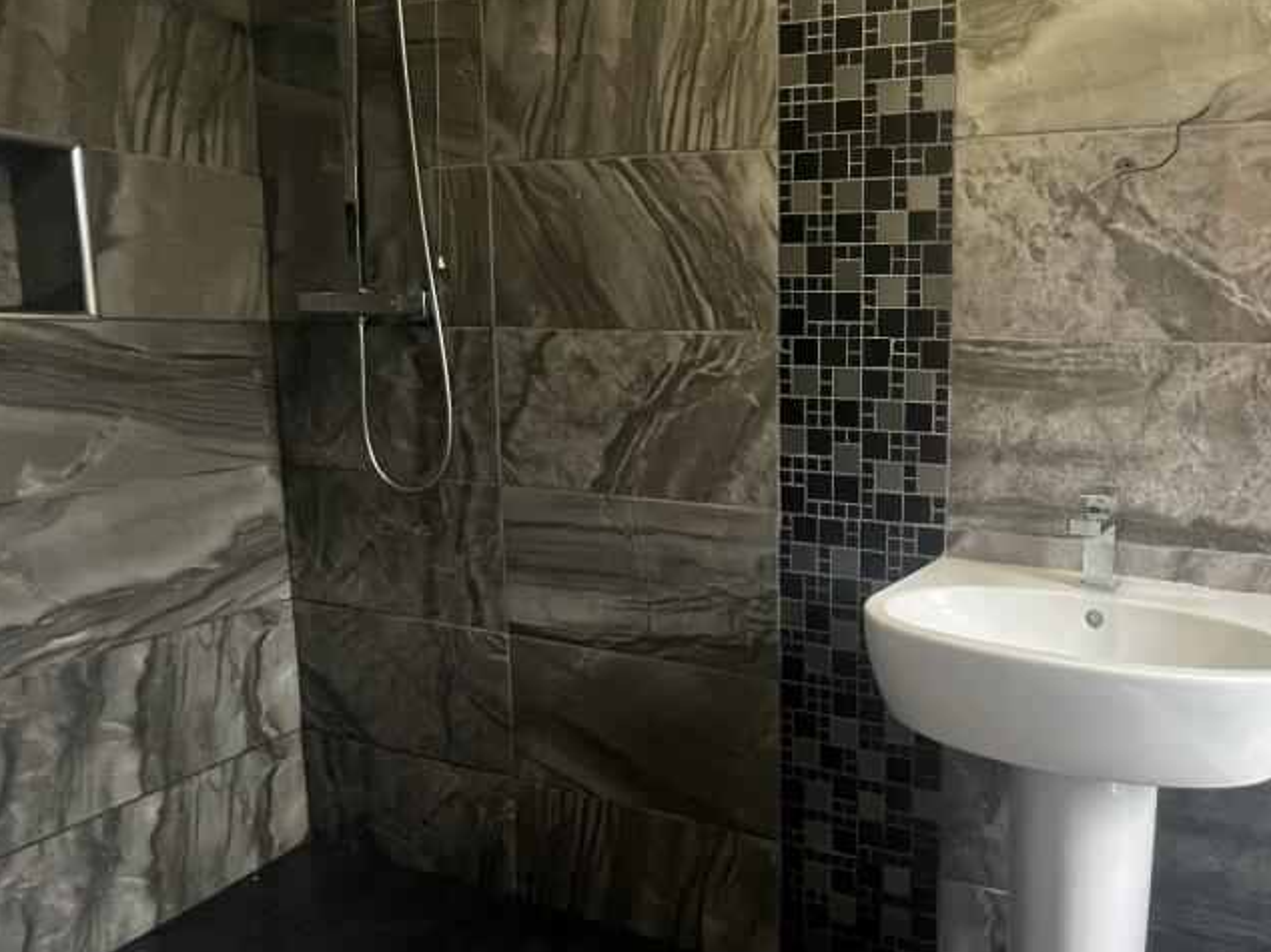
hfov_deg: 73.5
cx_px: 952
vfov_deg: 63.3
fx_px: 771
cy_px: 439
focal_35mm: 21
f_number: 1.8
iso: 160
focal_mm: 1.57
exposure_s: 1/50
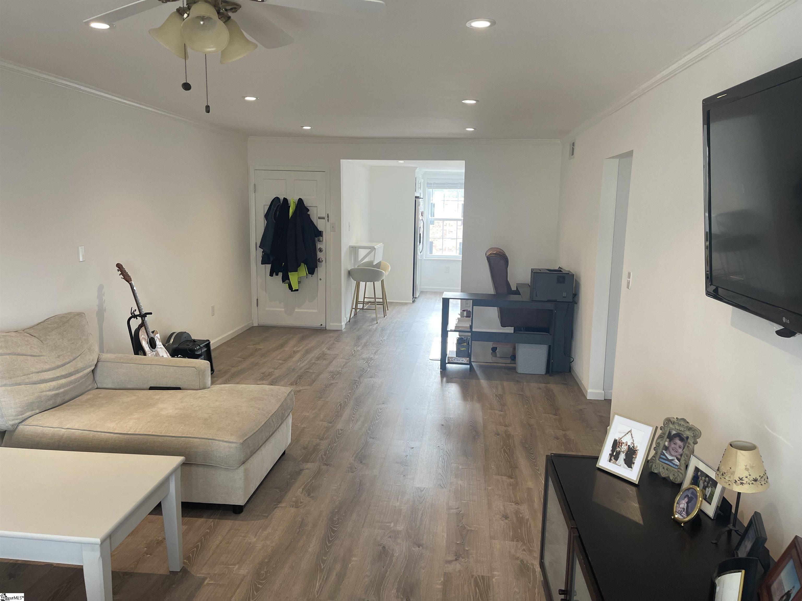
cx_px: 401
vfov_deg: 53.1
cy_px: 300
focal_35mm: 26
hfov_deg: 67.3
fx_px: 602
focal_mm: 5.1
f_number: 1.6
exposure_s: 1/120
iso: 125
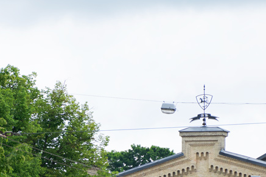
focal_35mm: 272
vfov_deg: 5.0
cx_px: 74
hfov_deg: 7.6
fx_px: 2009
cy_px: 220
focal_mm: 66
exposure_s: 1/1000
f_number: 5.6
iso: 320
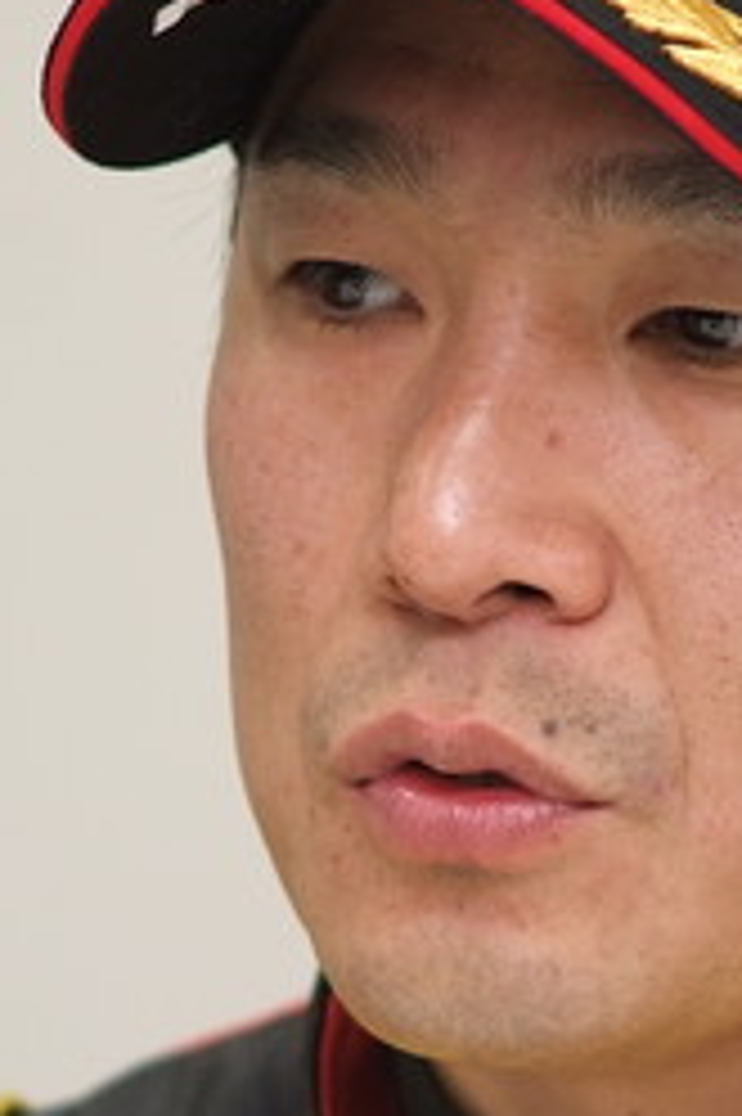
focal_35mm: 785
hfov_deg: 1.7
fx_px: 24302
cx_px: 531
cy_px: 621
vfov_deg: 2.6
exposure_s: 1/125
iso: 400
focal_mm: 180
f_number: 2.8
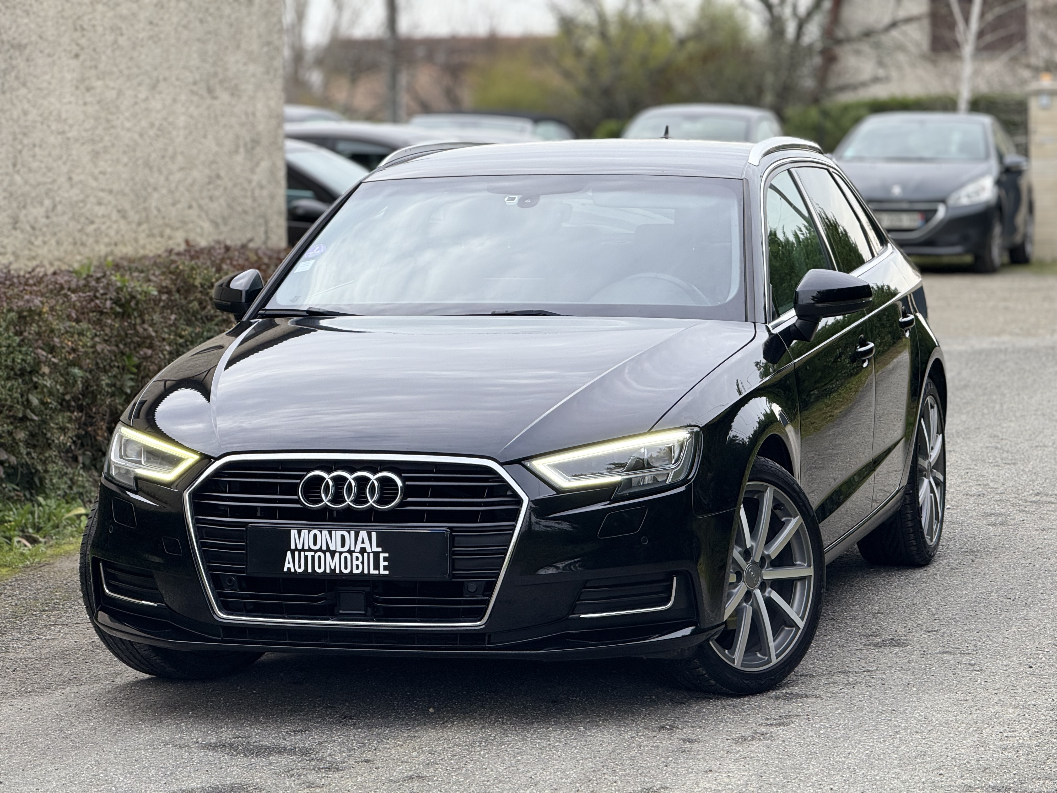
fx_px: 3664
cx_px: 528
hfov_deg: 16.4
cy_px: 396
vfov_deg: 12.3
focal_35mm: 120
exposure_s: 1/293
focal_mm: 15.66
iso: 50
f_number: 2.8
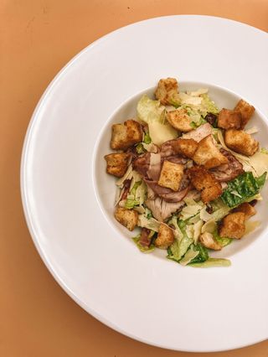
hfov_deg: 49.8
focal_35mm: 28
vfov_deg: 63.4
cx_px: 134
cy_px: 178
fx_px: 289
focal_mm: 3.99
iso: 20
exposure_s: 1/160
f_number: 1.8
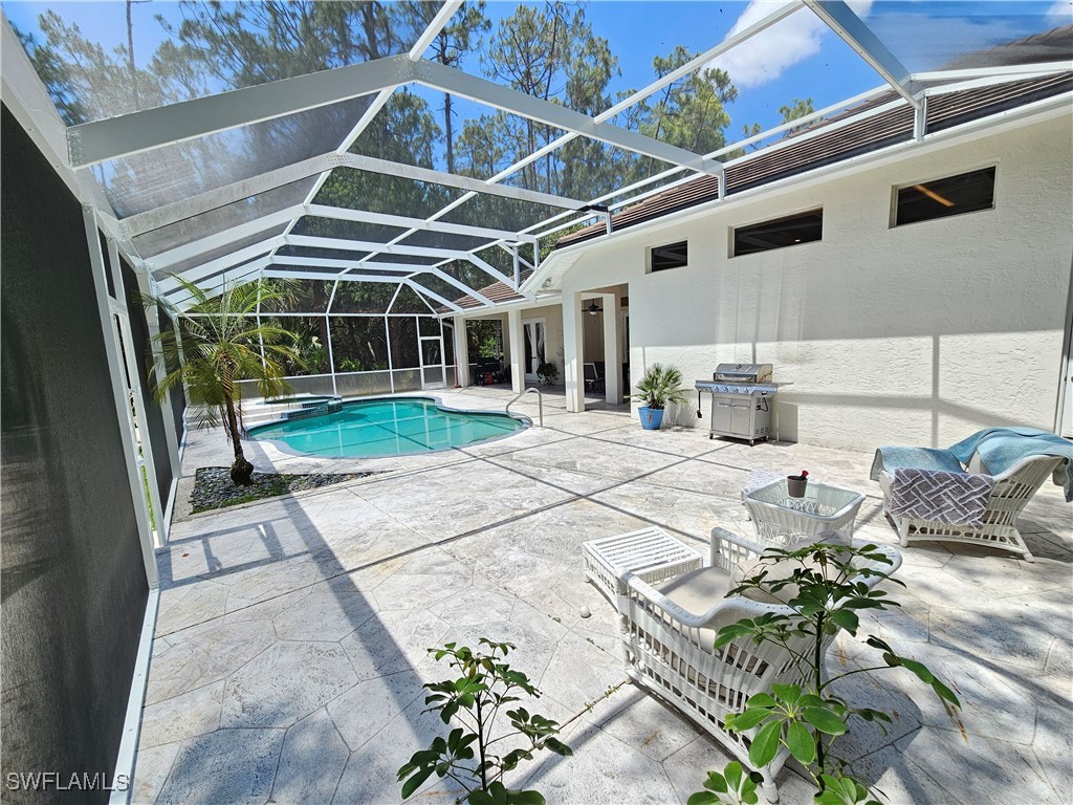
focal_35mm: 13
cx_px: 536
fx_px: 403
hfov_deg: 106.2
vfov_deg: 89.9
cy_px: 402
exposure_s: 1/385
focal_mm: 2.2
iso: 50
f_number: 2.2
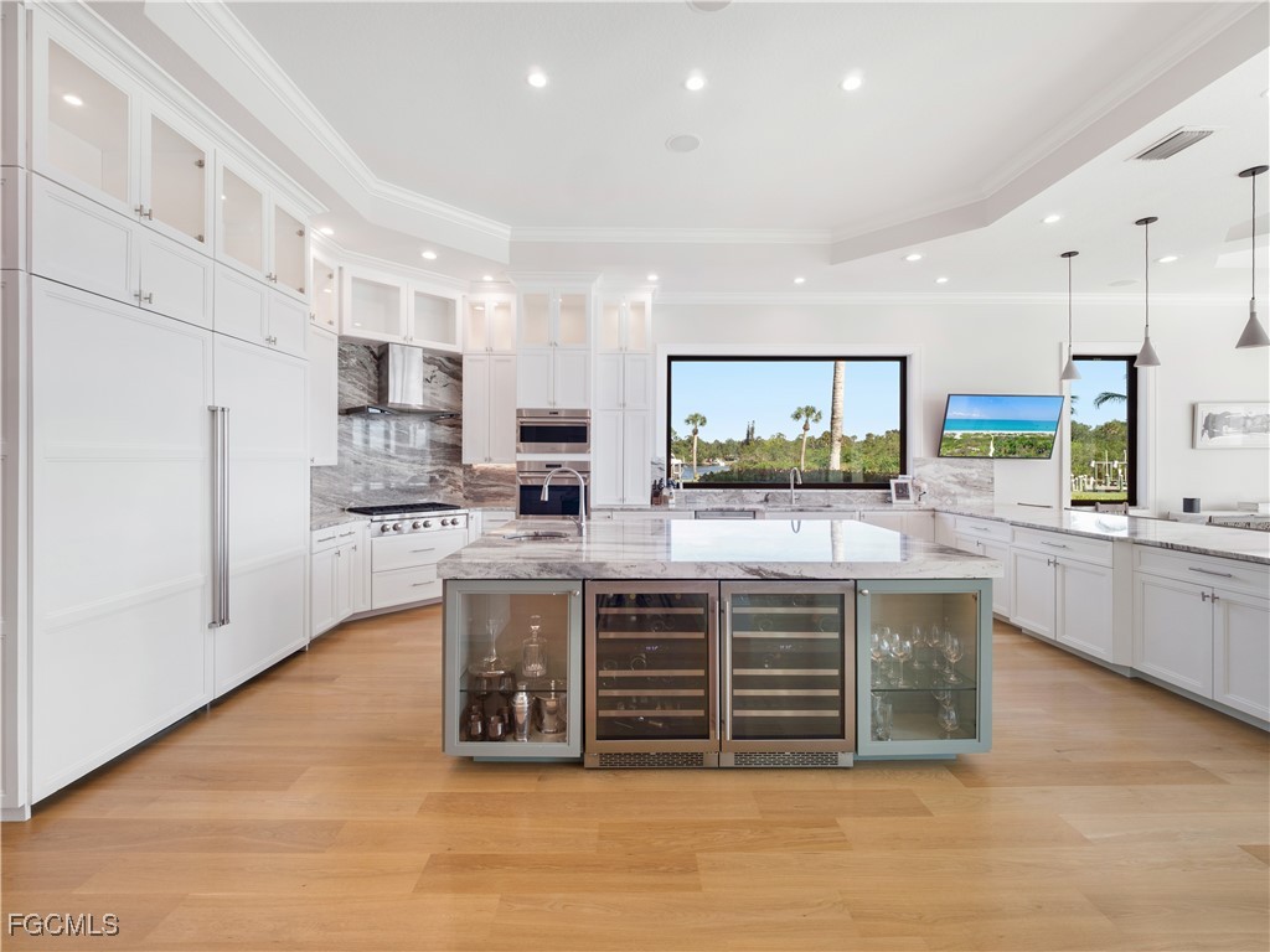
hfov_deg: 102.1
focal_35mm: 14
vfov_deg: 85.7
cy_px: 476
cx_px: 635
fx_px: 514
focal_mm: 7
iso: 200
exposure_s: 1/13
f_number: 7.1
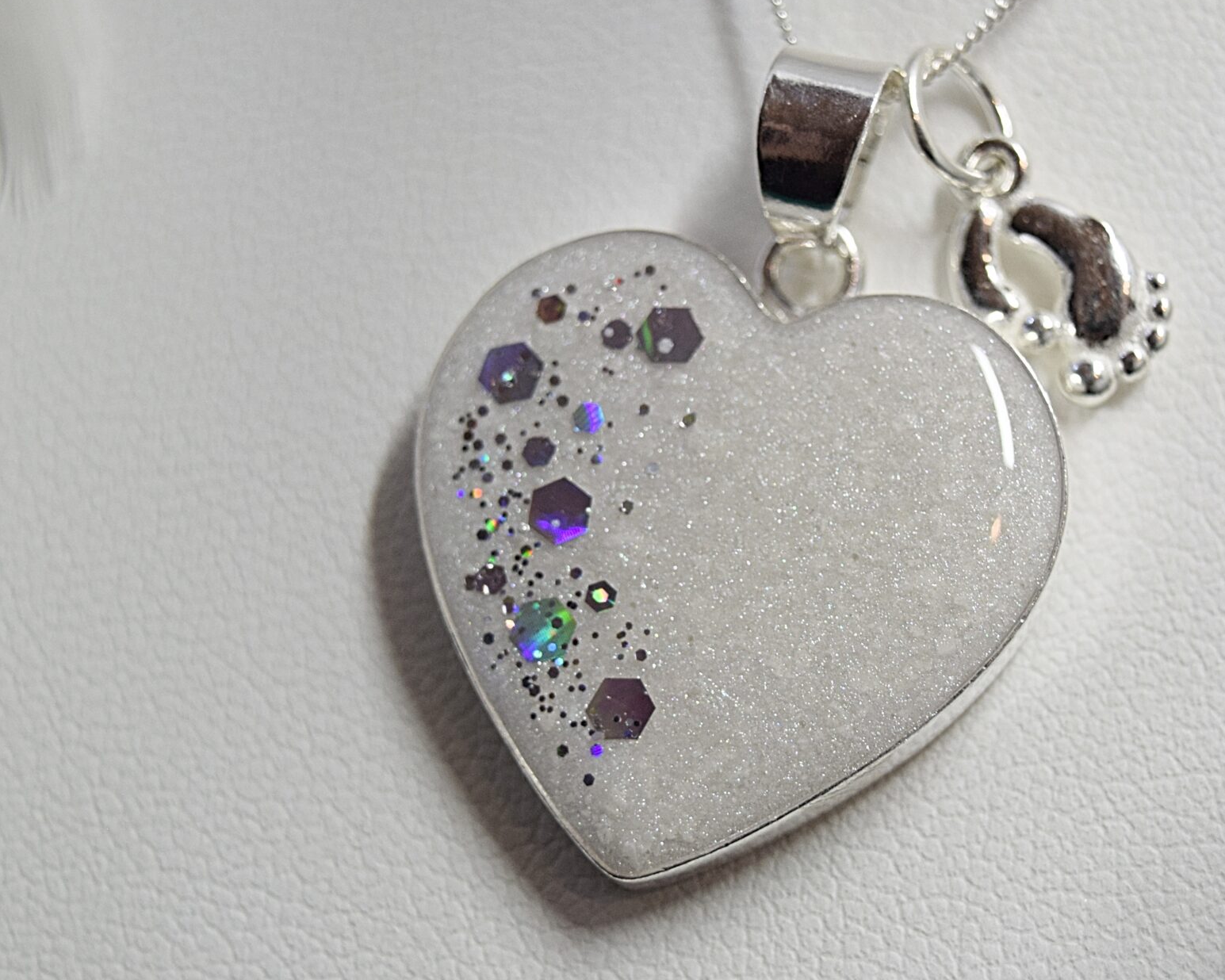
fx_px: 3045
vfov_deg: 18.3
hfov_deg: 22.7
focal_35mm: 84
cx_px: 710
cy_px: 502
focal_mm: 36
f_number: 5.6
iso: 400
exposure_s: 1/125
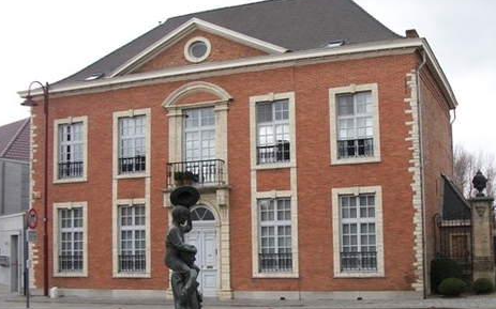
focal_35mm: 44
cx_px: 295
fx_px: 595
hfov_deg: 45.1
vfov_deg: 29.1
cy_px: 194
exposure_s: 1/250
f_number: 2.9
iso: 80
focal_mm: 5.7
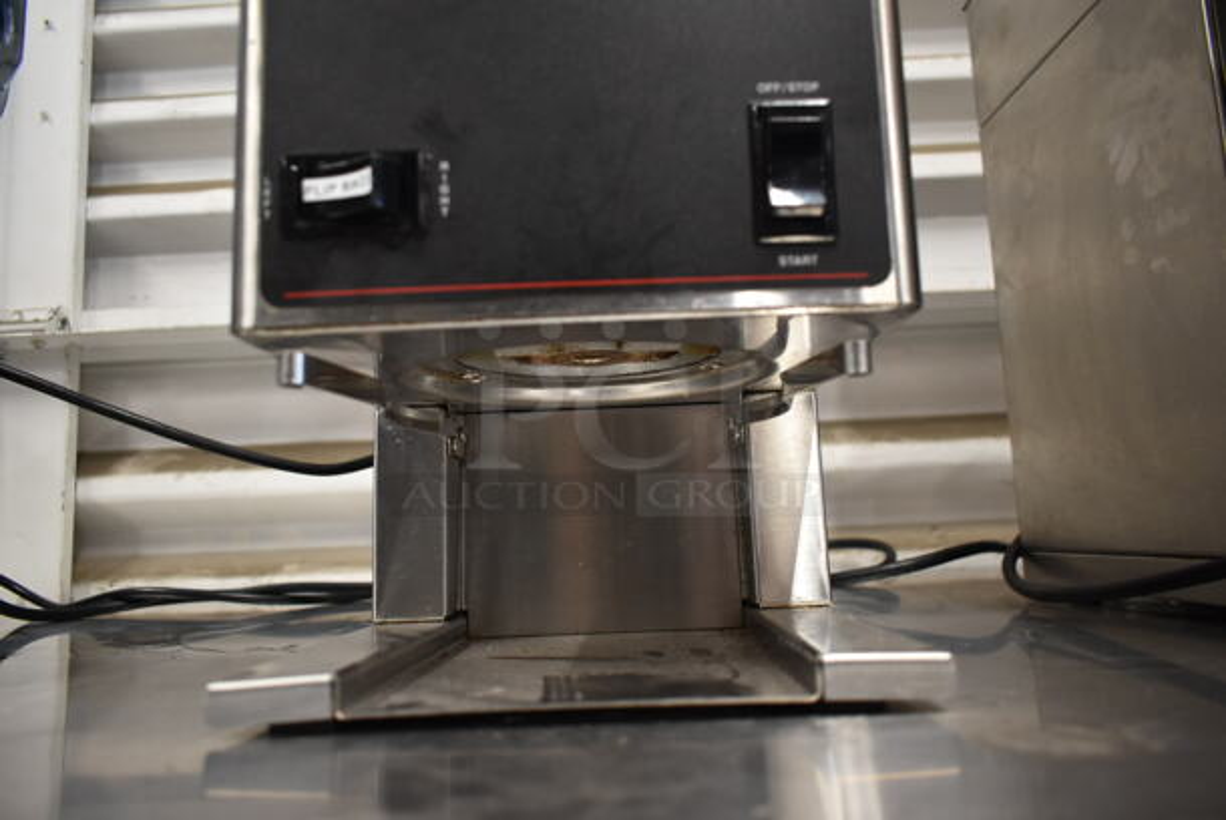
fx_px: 920
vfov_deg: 48.0
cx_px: 613
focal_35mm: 27
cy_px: 410
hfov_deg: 67.3
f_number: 3.5
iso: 800
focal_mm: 18
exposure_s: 1/30
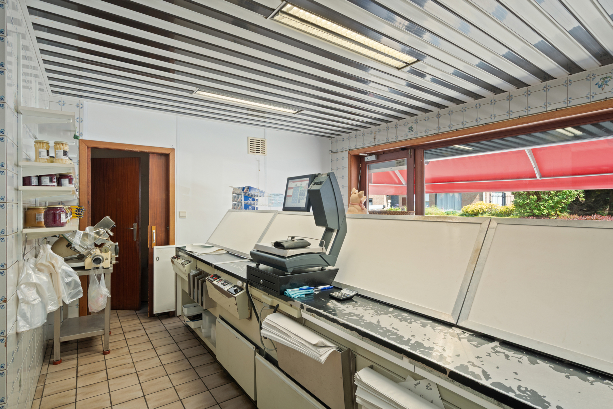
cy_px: 204
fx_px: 306
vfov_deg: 67.4
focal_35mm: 18
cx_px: 306
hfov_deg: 90.0
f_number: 11
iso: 250
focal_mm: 18
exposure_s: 1
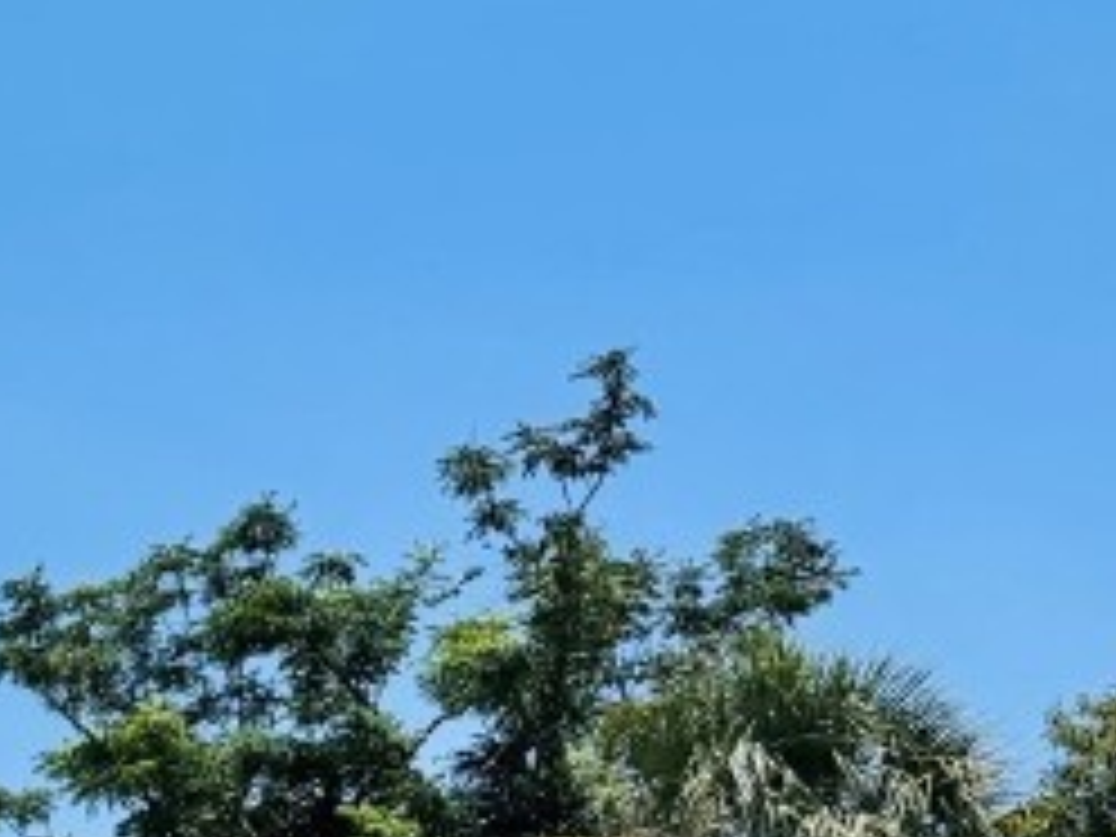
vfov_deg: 13.3
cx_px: -922
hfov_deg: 16.4
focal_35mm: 99
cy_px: 1570
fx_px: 3192
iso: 80
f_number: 1.78
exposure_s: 1/5814
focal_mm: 6.76
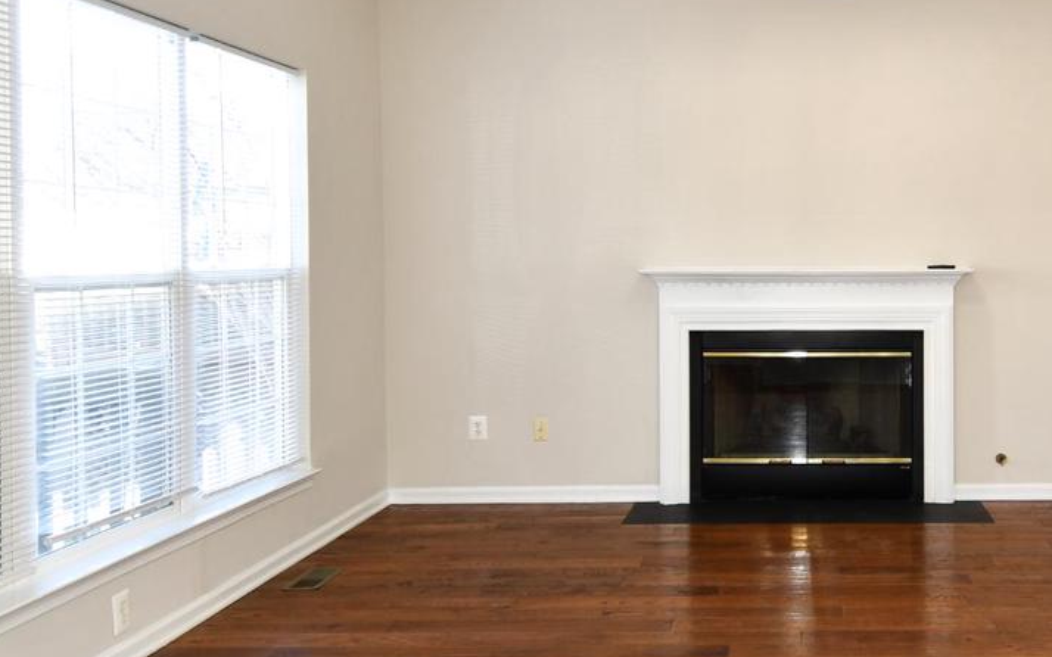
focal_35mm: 37
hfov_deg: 50.7
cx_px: 784
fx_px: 1061
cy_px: 339
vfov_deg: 34.4
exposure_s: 1/60
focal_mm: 12
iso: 250
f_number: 4
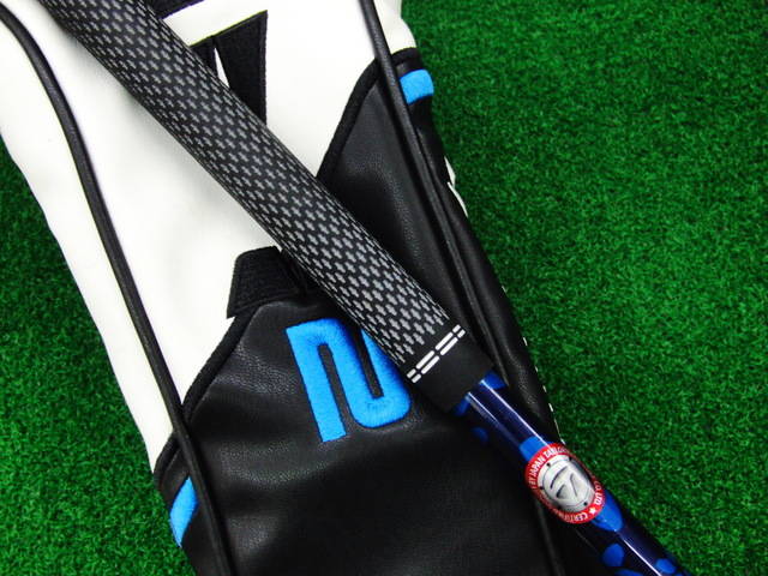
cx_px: 384
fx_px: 821
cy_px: 288
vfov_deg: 38.7
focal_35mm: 37
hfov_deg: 50.1
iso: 400
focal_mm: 6.42
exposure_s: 1/60
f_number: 3.6
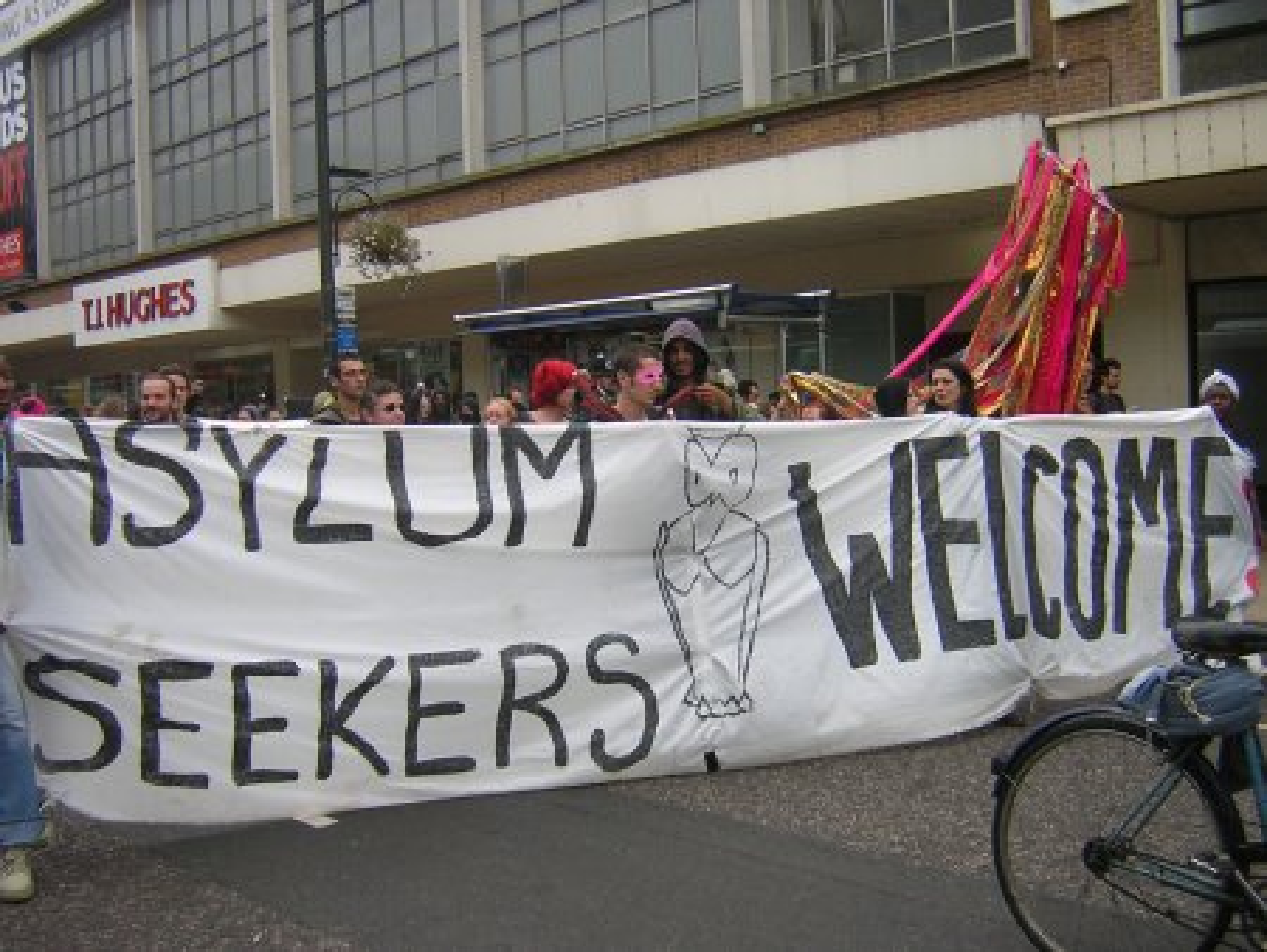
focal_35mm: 36
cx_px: 634
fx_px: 1318
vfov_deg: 39.7
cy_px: 476
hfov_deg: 51.3
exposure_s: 1/456
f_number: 2.6
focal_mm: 4.7
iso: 100
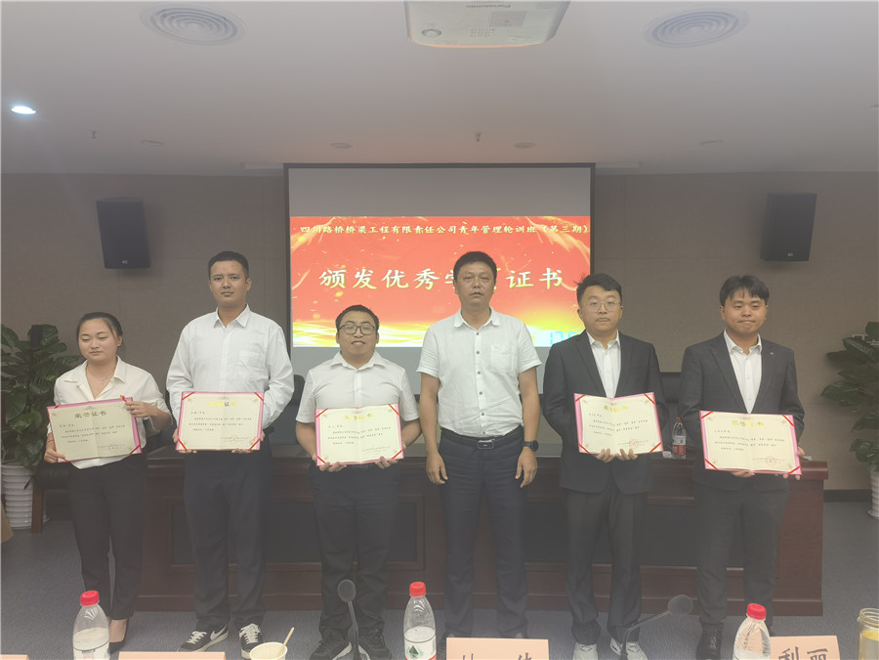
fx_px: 686
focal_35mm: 27
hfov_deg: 65.3
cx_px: 440
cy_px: 330
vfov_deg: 51.4
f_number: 1.9
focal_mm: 6.67
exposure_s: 1/100
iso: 125
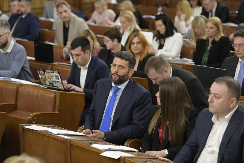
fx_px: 691
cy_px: 82
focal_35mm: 102
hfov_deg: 20.0
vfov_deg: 13.4
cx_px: 122
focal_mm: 102
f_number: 3.2
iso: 2000
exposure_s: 1/250
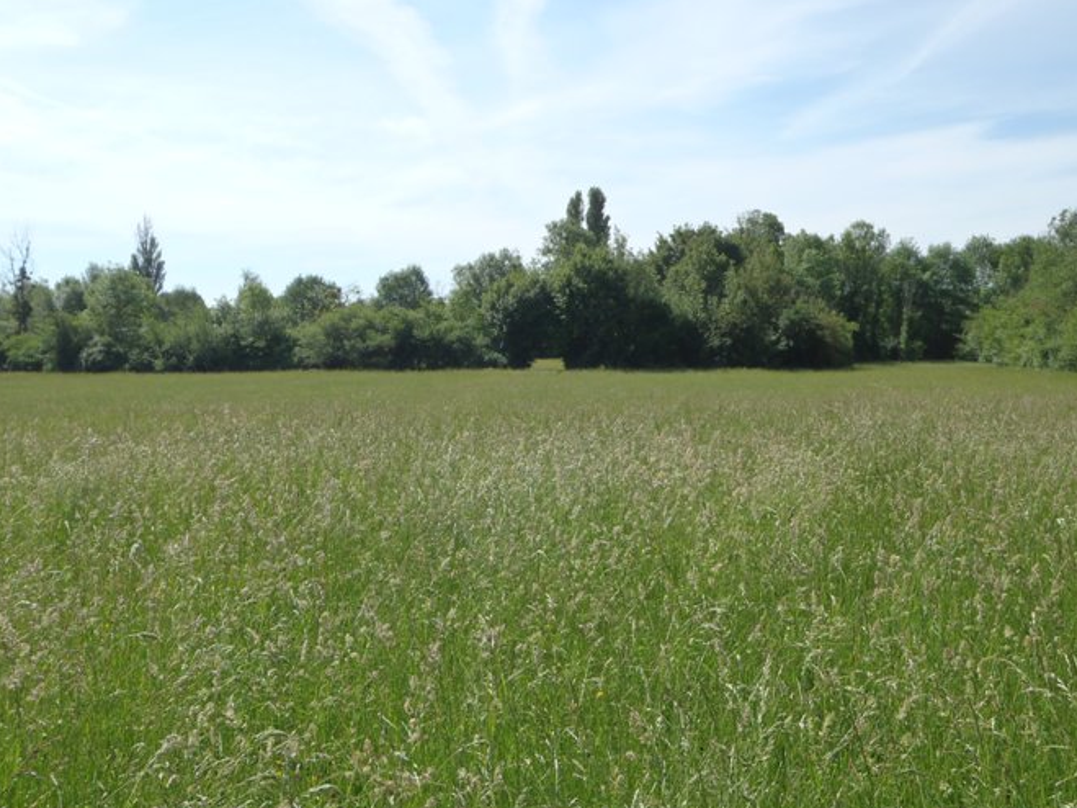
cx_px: 534
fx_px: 1058
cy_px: 433
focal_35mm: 34
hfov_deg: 54.0
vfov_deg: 41.8
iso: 64
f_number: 3.5
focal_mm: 5
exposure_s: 1/640
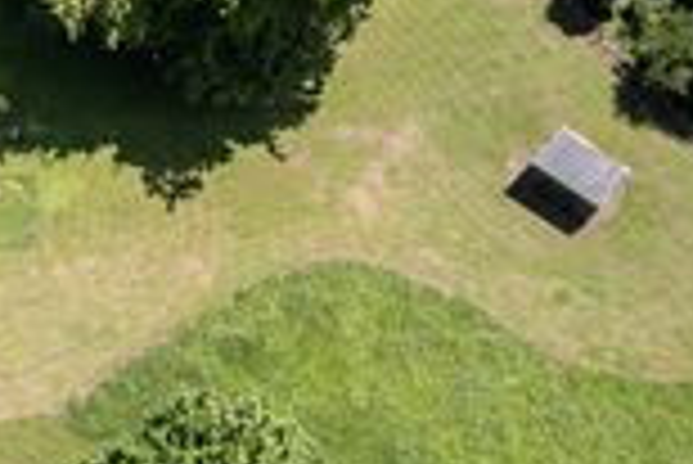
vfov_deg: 19.9
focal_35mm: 67
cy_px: 43
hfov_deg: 27.5
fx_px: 1291
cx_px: -72
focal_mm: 8.38
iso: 160
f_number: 2.8
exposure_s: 1/1600
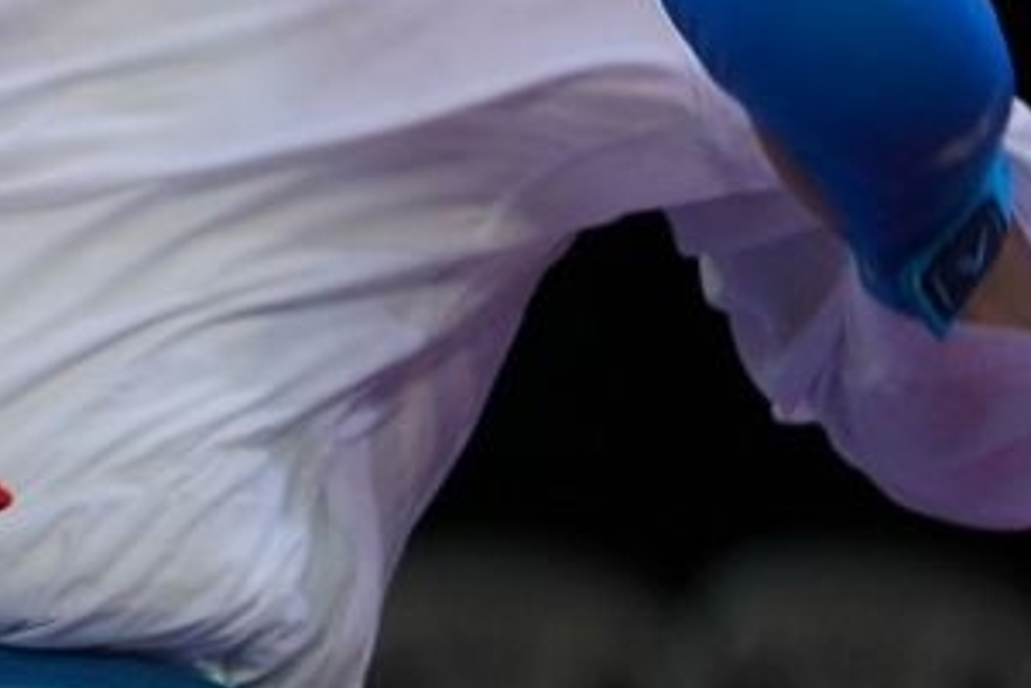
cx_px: -1630
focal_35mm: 1195
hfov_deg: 1.7
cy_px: 233
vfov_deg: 1.2
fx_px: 34238
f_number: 2.8
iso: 500
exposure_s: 1/1000
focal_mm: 200
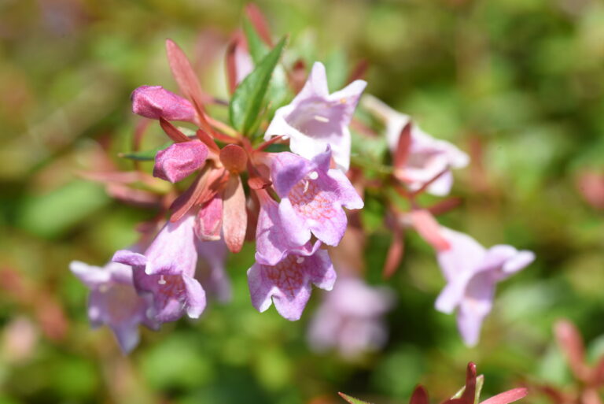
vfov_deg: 15.2
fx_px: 1511
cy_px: 202
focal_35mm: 90
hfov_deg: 22.6
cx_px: 302
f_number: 14
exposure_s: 1/250
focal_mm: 90
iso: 220
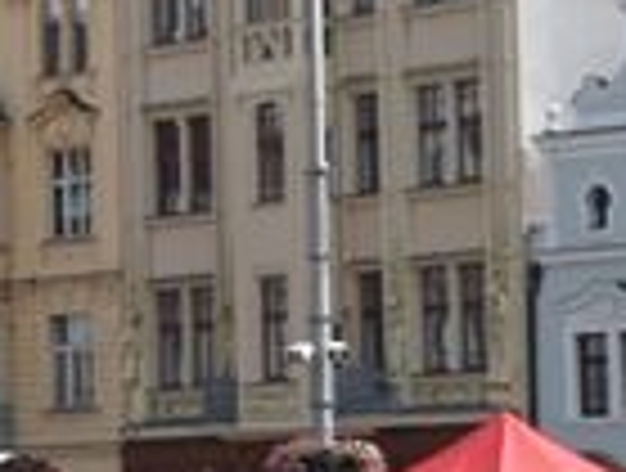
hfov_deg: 6.0
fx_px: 5766
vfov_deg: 4.7
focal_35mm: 318
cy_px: 366
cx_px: -865
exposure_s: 1/200
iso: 100
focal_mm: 30
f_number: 8
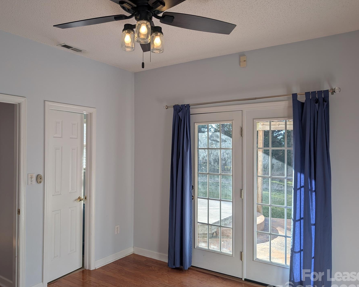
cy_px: 152
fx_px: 287
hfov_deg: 64.0
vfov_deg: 53.2
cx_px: 173
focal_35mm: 27
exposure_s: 1/196
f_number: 1.68
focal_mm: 6.9
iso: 20
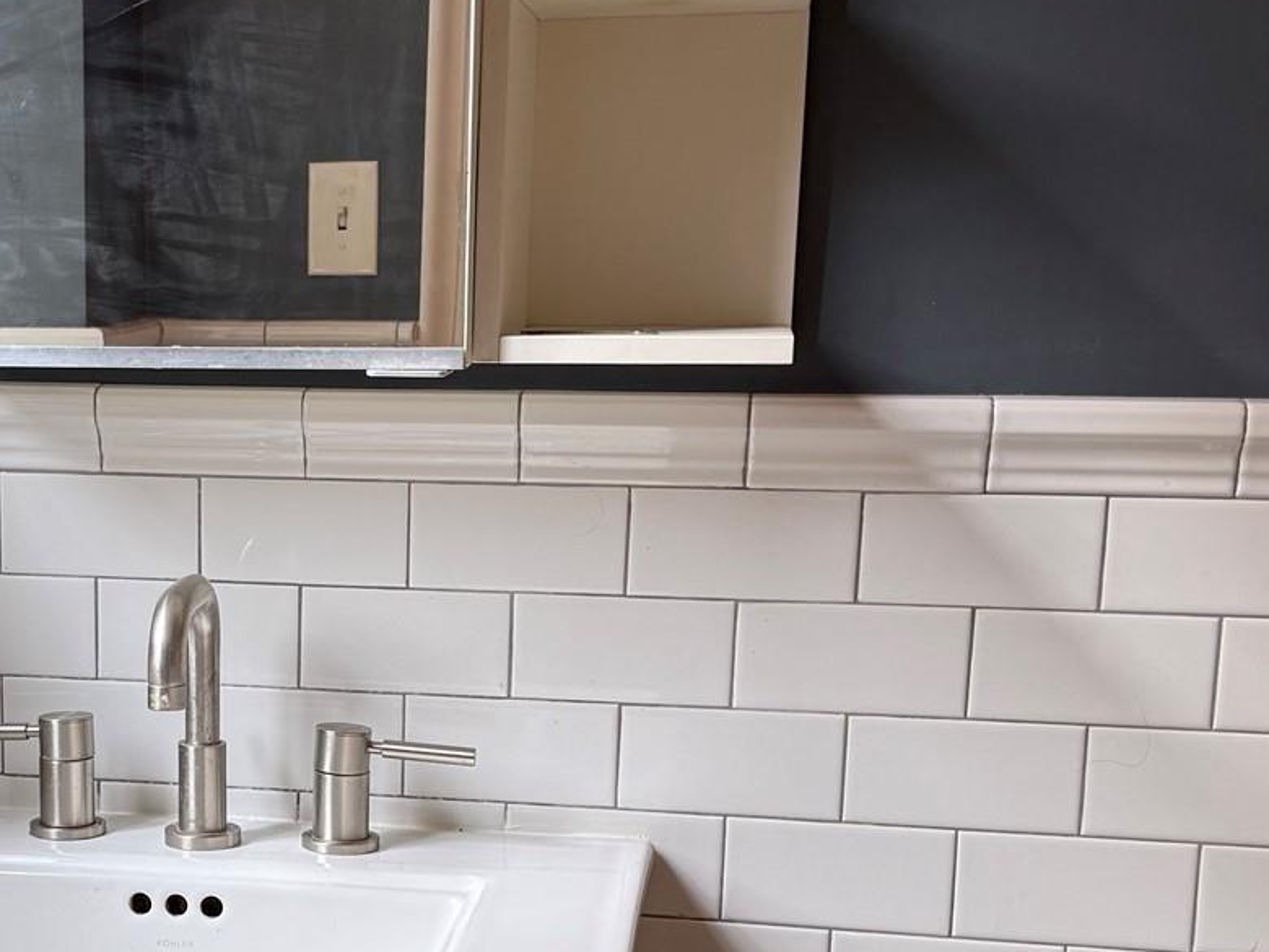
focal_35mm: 63
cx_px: 208
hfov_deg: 29.8
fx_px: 2310
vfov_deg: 23.0
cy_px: 734
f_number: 1.78
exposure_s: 1/120
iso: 125
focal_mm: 6.76
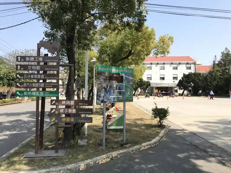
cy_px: 86
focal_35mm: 28
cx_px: 116
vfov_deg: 49.7
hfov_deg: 63.4
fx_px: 187
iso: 20
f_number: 1.8
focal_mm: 3.99
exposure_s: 1/1153
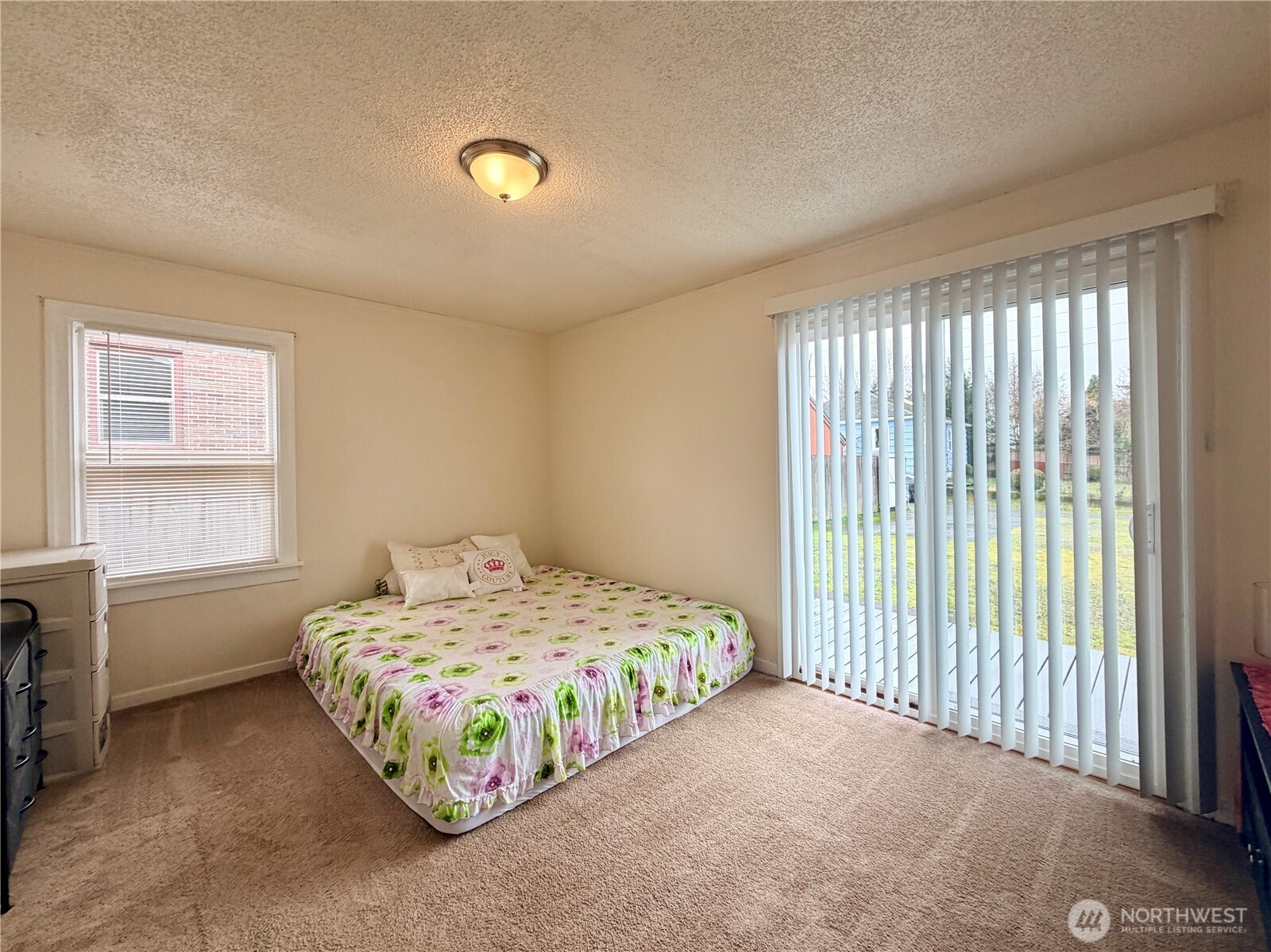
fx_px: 514
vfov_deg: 85.6
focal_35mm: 14
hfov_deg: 102.1
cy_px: 476
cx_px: 636
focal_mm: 2.22
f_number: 2.2
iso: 80
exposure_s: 1/121
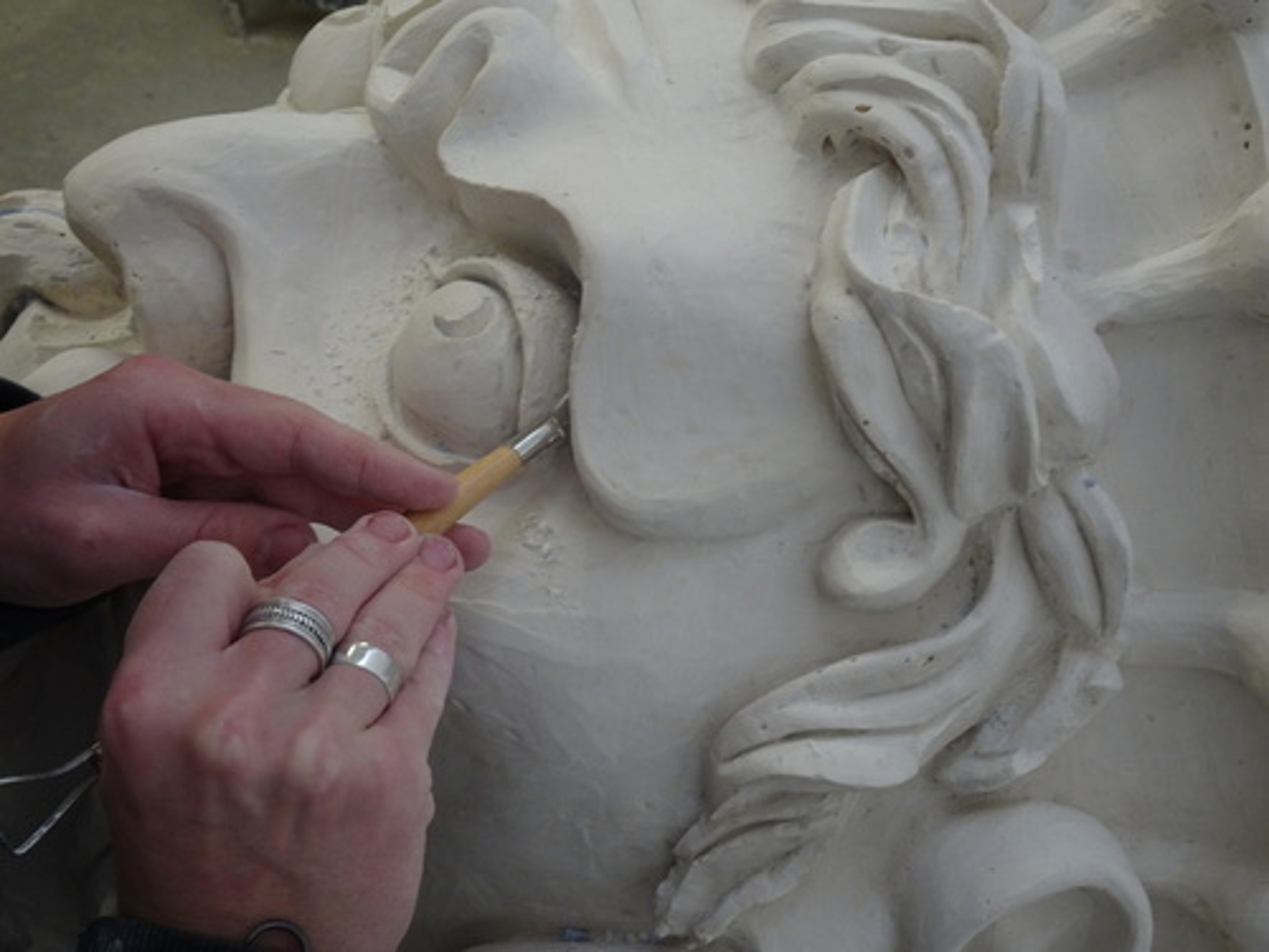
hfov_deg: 35.5
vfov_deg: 27.0
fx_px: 1980
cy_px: 476
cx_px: 634
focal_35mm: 54
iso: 200
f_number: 4.5
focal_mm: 9.18
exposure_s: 1/60
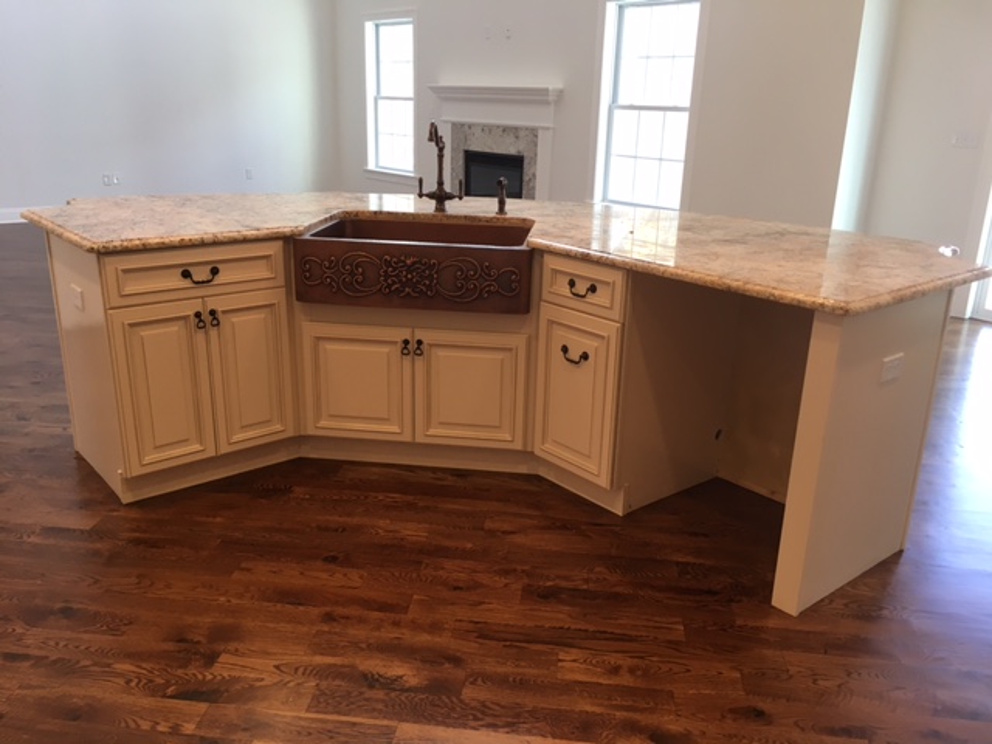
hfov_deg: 61.7
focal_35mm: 29
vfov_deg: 48.2
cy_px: 372
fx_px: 831
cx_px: 496
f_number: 2.2
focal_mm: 4.15
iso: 50
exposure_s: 1/30
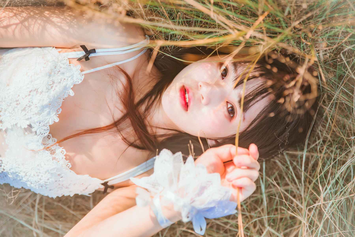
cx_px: 178
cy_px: 118
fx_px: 690
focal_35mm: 70
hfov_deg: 28.8
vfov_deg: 19.5
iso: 100
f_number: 2.8
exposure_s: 1/500
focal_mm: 70
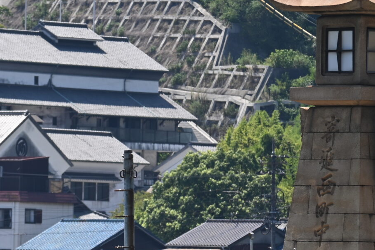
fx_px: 6805
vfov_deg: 2.1
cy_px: 128
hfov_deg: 3.2
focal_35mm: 653
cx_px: -6
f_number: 5.6
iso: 110
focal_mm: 155
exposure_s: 1/500
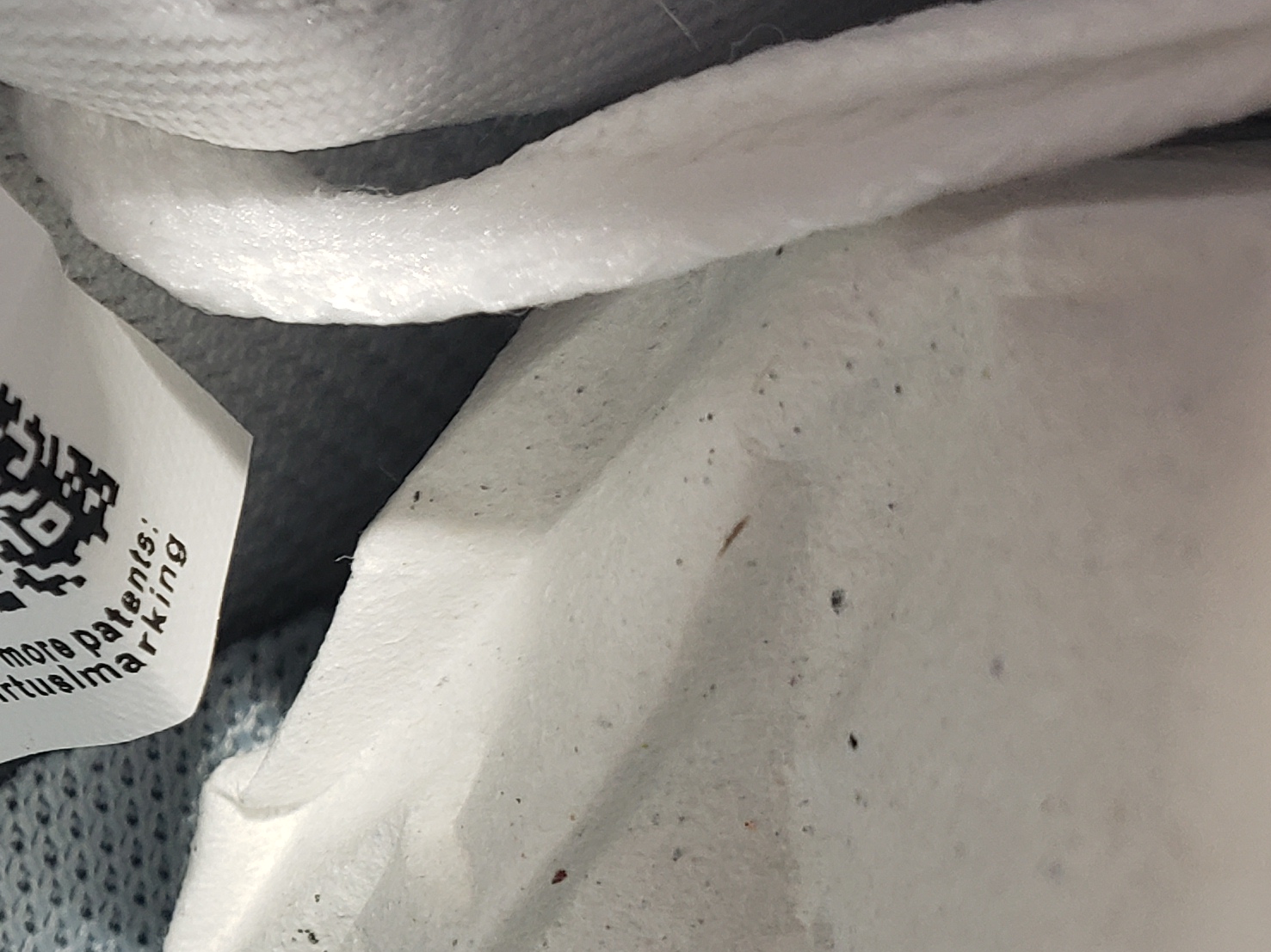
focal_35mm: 71
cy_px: 763
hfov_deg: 24.7
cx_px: -275
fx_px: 2606
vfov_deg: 20.5
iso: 160
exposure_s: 1/100
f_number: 2.4
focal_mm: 4.3
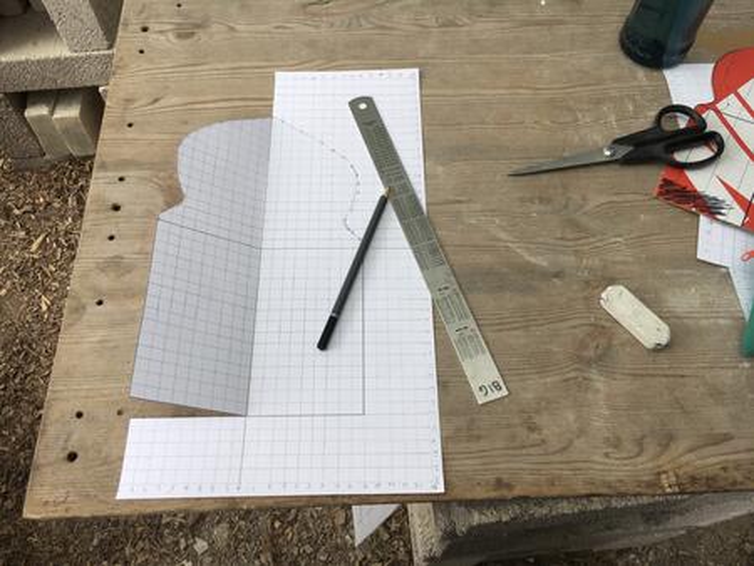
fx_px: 632
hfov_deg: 61.6
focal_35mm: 29
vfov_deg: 48.3
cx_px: 377
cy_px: 283
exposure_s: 1/469
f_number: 2.2
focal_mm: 4.15
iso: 25
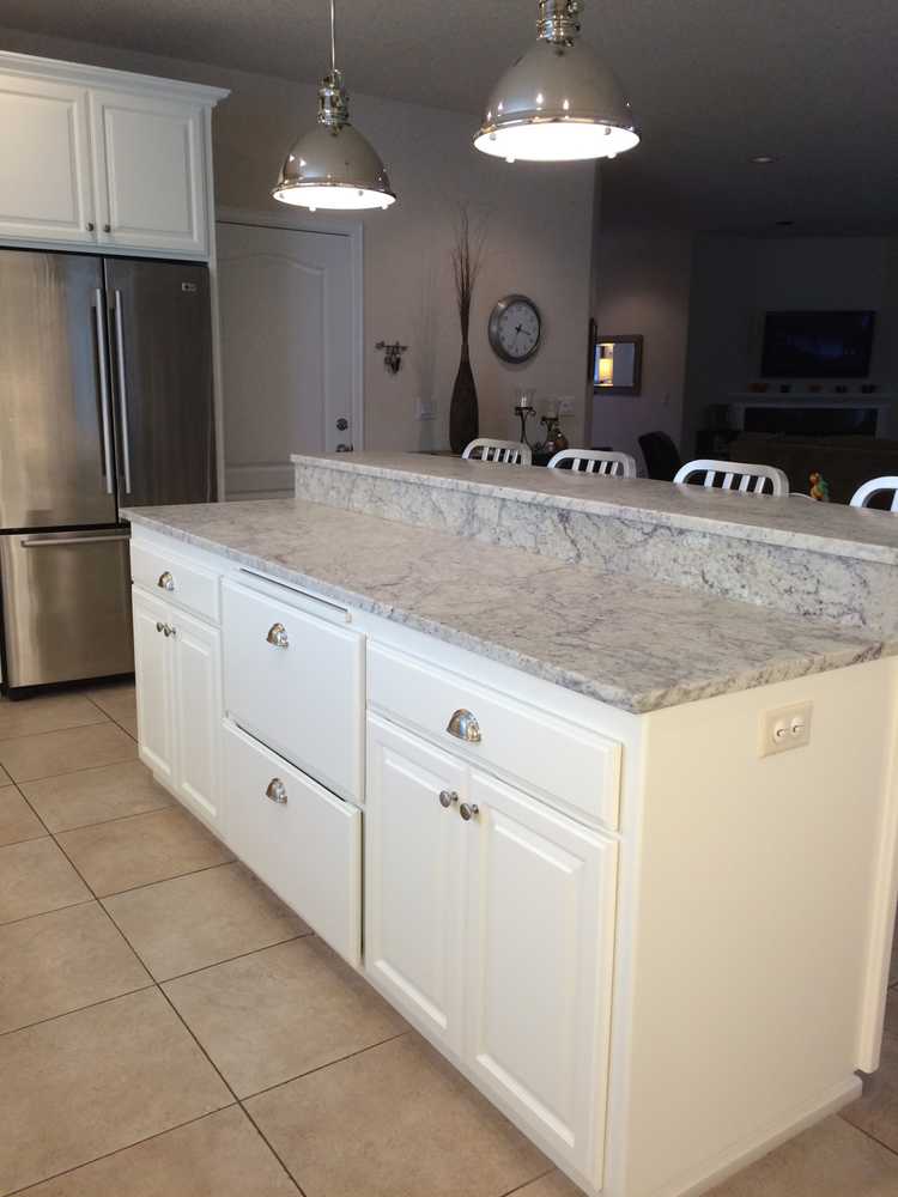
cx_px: 449
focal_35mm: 29
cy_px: 598
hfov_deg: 48.2
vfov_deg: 61.7
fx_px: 1003
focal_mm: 4.15
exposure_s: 1/30
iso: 50
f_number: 2.2
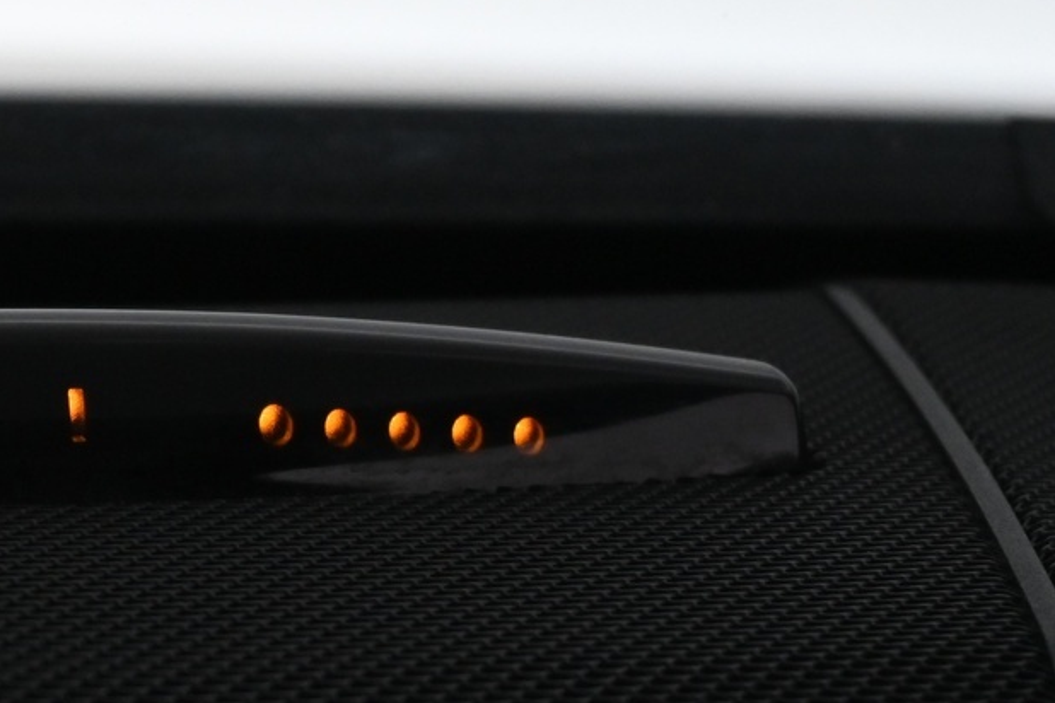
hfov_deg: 11.7
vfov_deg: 7.9
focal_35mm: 173
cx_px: -72
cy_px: 473
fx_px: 5069
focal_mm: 44
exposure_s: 1/80
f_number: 6
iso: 1600
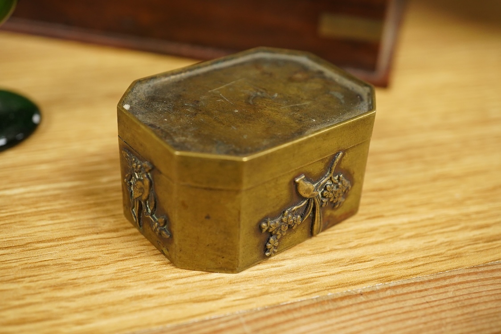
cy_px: 167
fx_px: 626
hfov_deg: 43.6
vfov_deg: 29.9
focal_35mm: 45
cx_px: 250
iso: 2000
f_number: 8
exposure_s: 1/125
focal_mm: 30
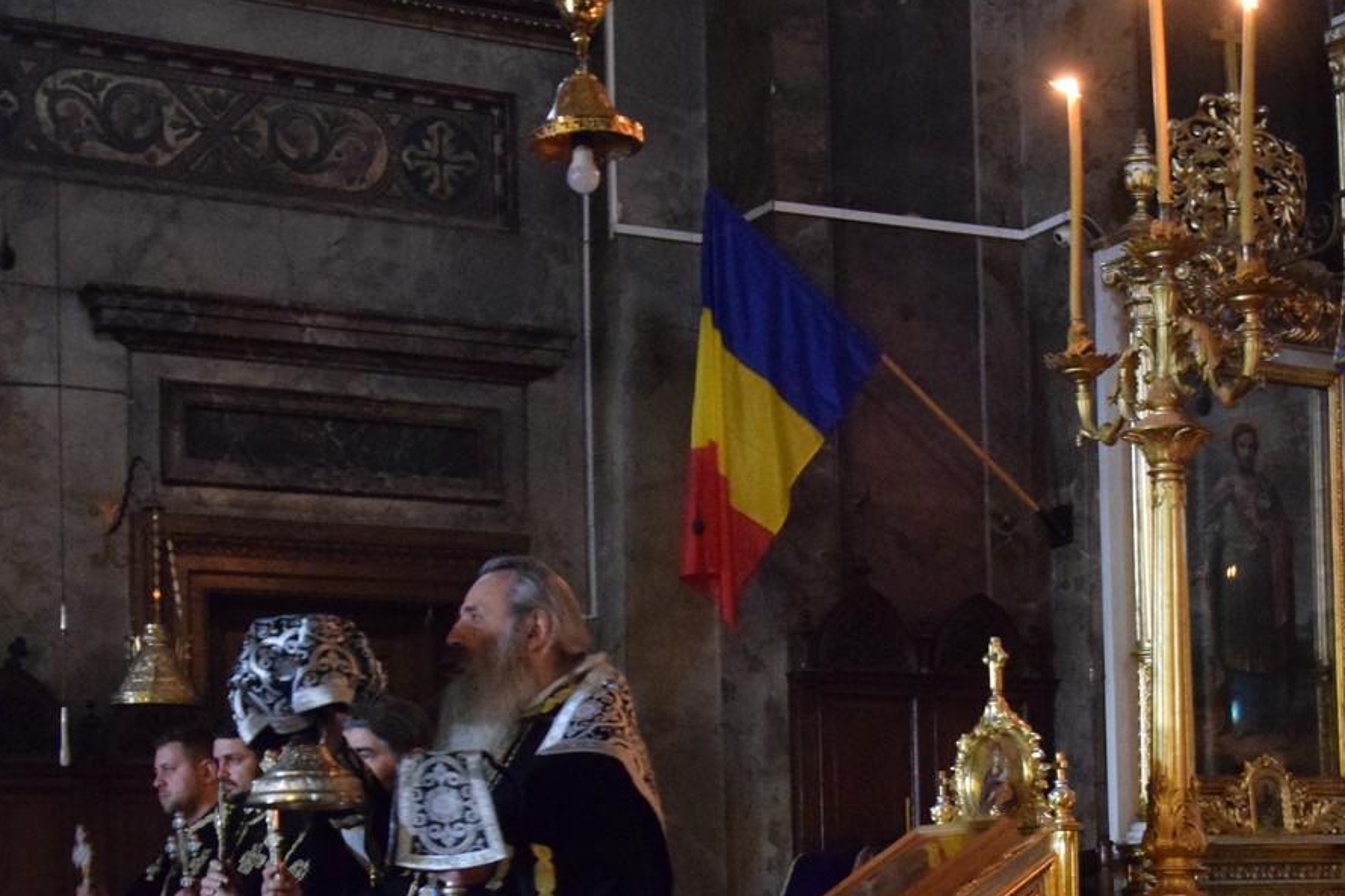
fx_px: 2652
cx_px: 1037
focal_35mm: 71
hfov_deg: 28.0
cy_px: 873
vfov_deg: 18.7
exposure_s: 1/20
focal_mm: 22
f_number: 3.8
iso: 6400
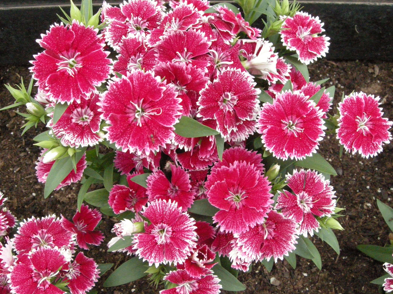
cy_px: 157
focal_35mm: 40
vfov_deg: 35.9
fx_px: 454
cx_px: 222
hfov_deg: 46.7
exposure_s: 1/243
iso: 800
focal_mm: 7.5
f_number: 5.4
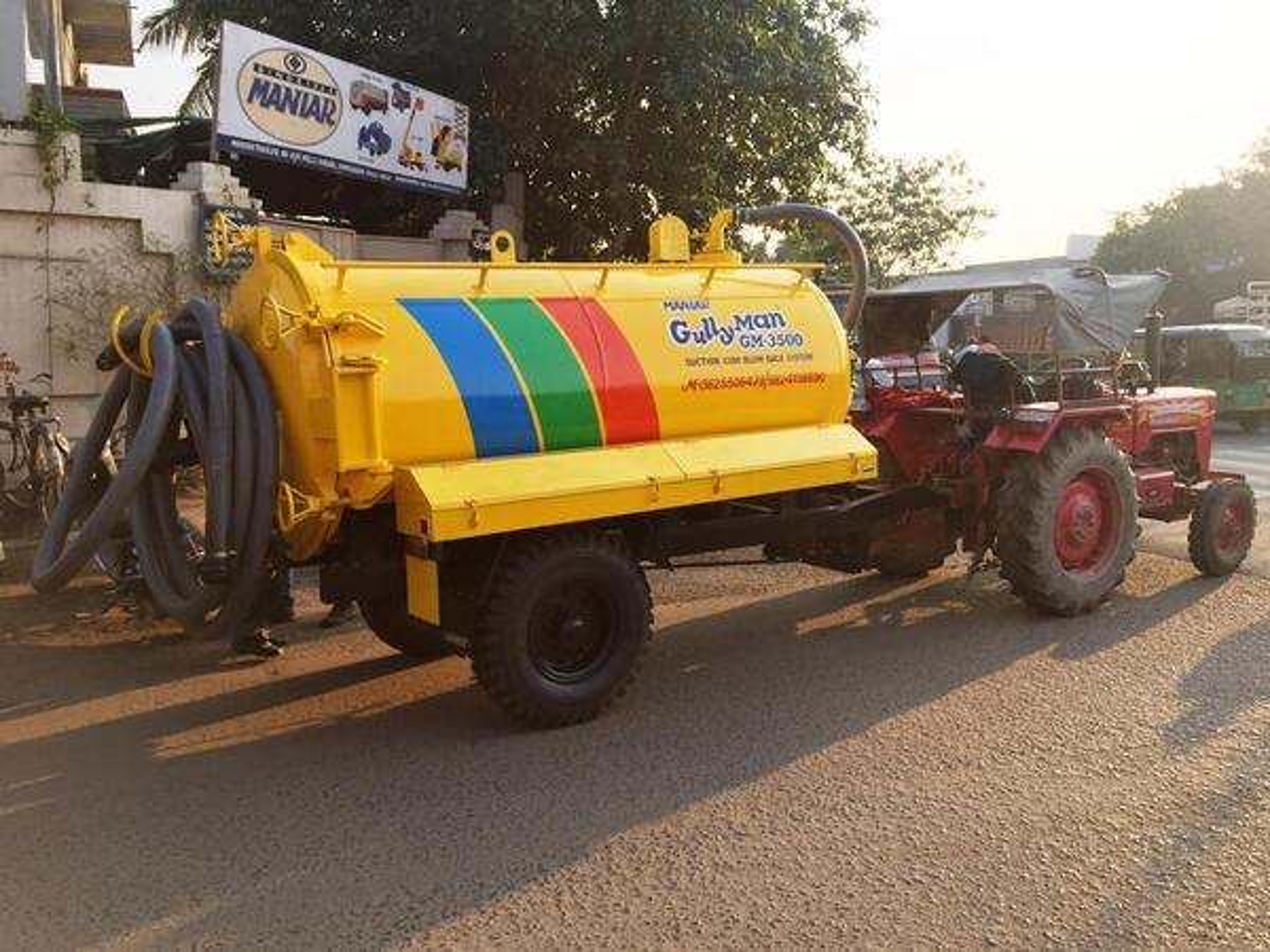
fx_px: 1064
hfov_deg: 61.7
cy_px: 476
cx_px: 635
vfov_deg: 48.2
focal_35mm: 29
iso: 32
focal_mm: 4.15
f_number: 2.2
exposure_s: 1/557
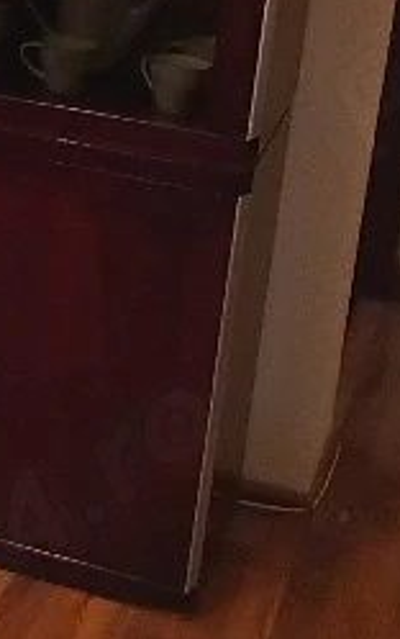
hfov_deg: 10.0
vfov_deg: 17.5
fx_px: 2002
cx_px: -556
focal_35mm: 115
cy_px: -56
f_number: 1.8
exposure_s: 1/25
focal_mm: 4
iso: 400
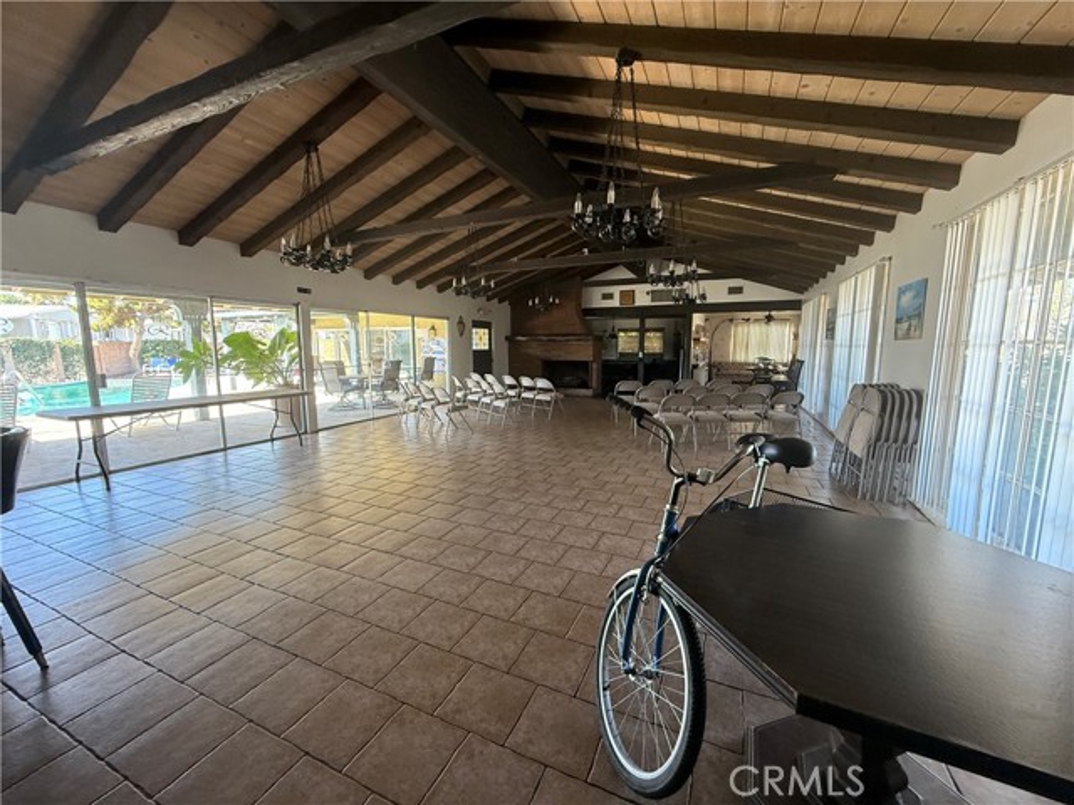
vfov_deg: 85.7
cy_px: 402
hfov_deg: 102.1
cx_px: 537
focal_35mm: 14
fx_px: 434
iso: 250
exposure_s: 1/99
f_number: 2.2
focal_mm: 2.22
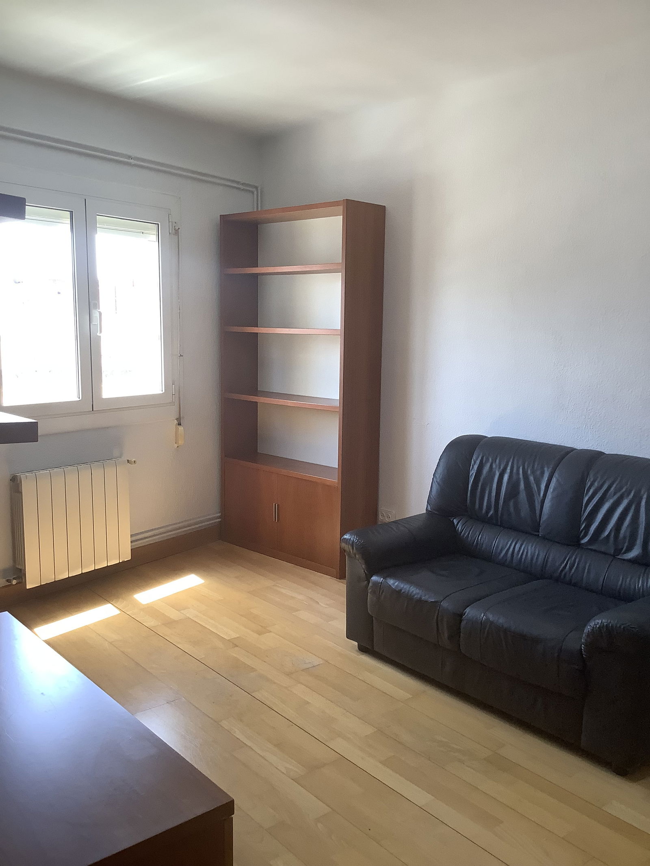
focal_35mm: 31
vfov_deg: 58.3
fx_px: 776
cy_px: 433
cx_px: 325
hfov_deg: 45.4
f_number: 2.4
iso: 64
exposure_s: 1/100
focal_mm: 3.3
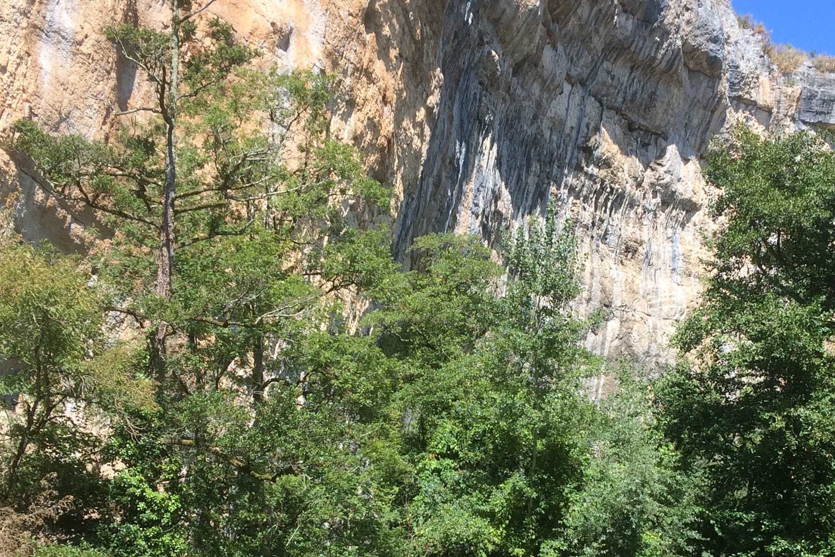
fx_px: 1322
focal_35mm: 57
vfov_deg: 23.4
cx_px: 503
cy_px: 442
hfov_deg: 34.9
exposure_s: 1/855
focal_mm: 4.15
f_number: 2.2
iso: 32
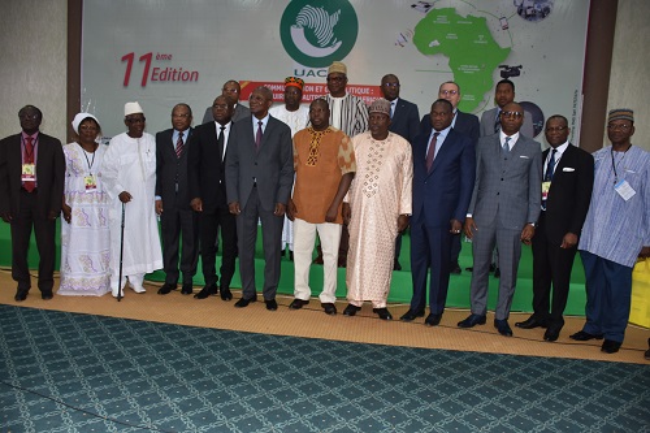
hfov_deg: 67.4
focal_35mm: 27
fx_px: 487
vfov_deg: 47.9
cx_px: 325
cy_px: 216
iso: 720
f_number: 3.5
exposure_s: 1/60
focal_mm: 18
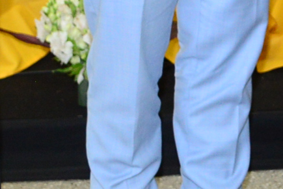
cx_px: 666
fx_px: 1305
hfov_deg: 10.7
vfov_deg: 7.6
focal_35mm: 166
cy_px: -295
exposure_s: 1/125
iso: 1600
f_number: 4.5
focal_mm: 24
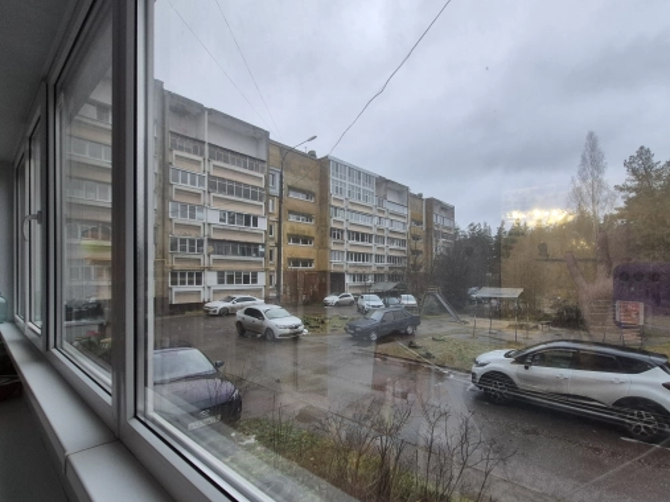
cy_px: 268
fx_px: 310
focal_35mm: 16
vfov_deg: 78.0
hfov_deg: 93.9
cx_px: 383
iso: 64
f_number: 2.2
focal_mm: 1.74
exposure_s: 1/50
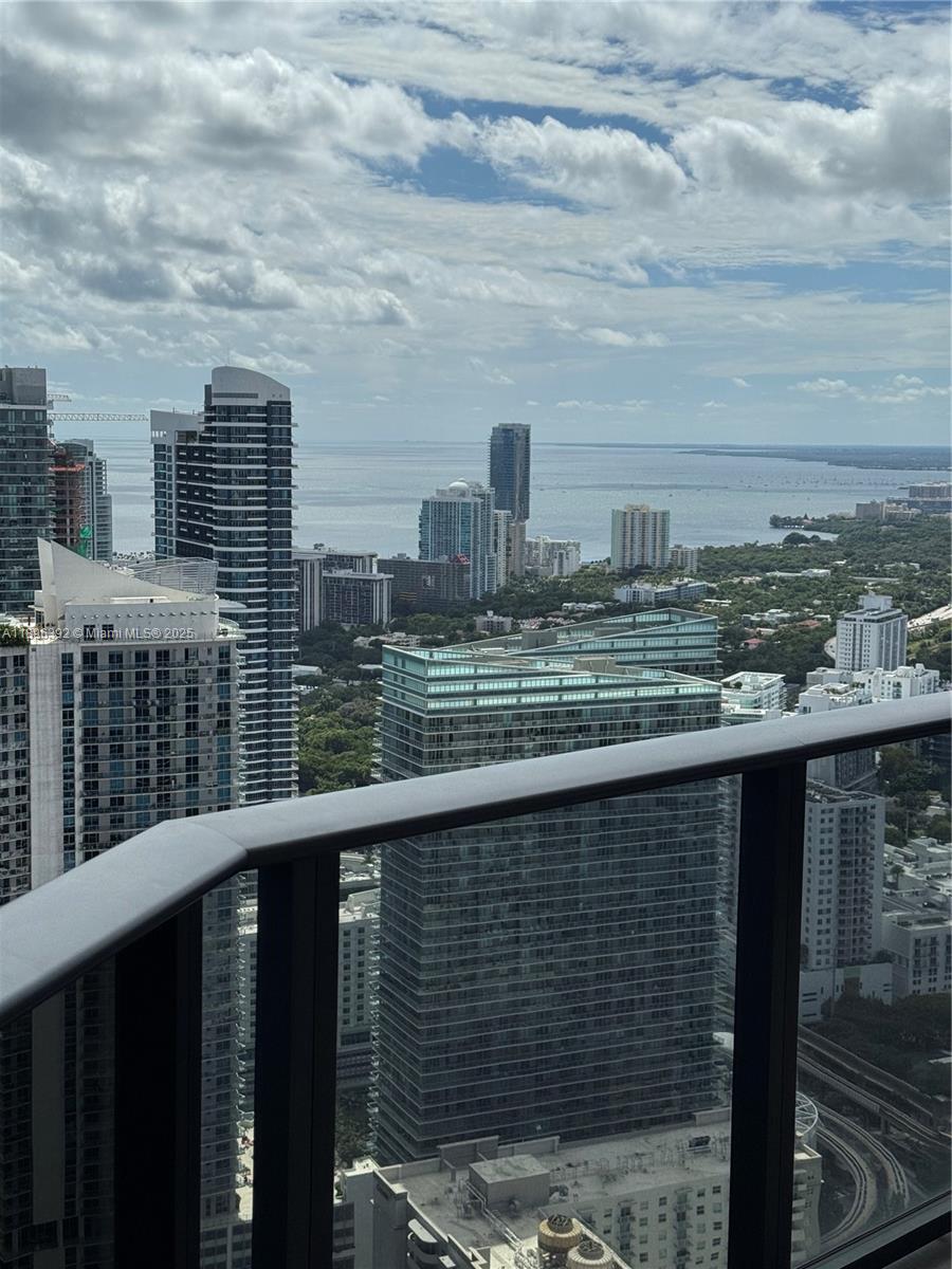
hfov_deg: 30.3
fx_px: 1760
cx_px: 476
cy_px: 634
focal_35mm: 48
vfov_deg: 39.7
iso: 80
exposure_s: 1/15385
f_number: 1.78
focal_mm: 6.76
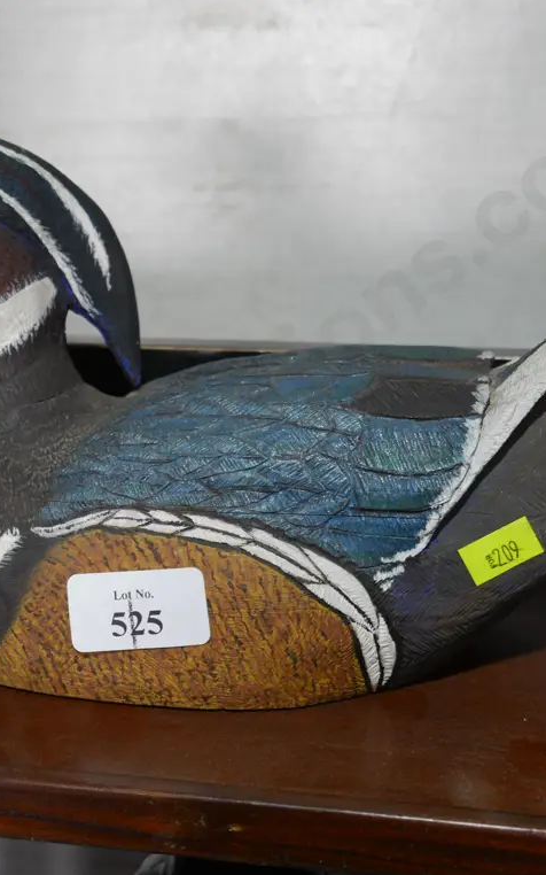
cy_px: 438
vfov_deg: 35.7
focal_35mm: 57
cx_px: 209
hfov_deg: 22.7
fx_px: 1358
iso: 320
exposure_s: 1/60
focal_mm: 20
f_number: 4.4
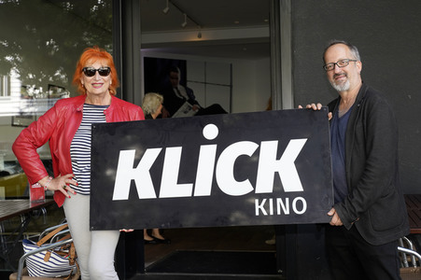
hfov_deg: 41.1
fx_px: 561
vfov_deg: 28.0
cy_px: 140
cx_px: 210
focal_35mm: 48
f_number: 5.6
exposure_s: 1/320
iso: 640
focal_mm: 48
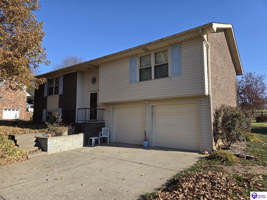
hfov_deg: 73.9
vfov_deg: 58.9
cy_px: 100
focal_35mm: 23
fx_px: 177
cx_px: 134
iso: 80
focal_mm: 5.4
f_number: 1.8
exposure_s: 1/3697
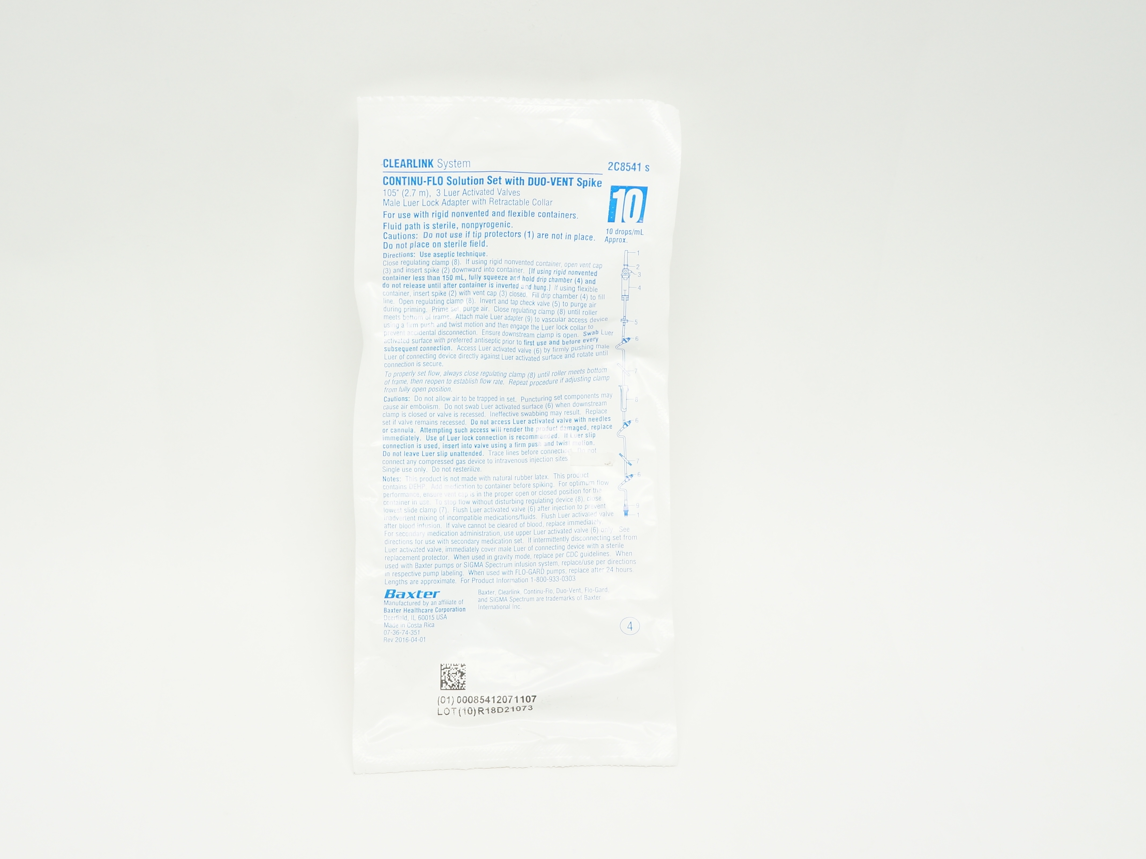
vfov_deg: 33.6
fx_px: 1424
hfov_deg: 43.8
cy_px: 425
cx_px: 515
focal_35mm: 43
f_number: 8
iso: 400
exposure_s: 1/30
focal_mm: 26
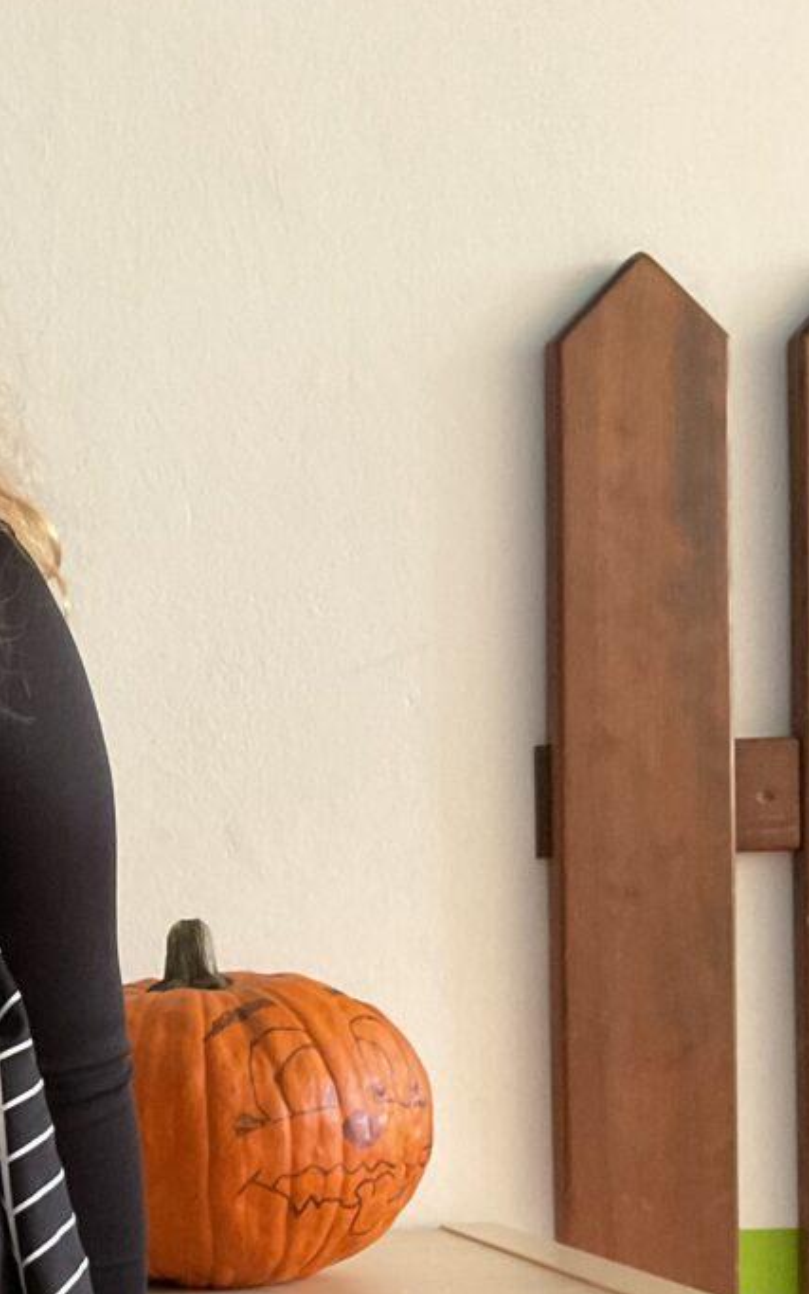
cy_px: 1040
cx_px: -320
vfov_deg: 28.0
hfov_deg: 16.8
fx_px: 2539
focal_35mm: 72
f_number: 1.8
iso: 320
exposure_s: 1/33
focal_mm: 3
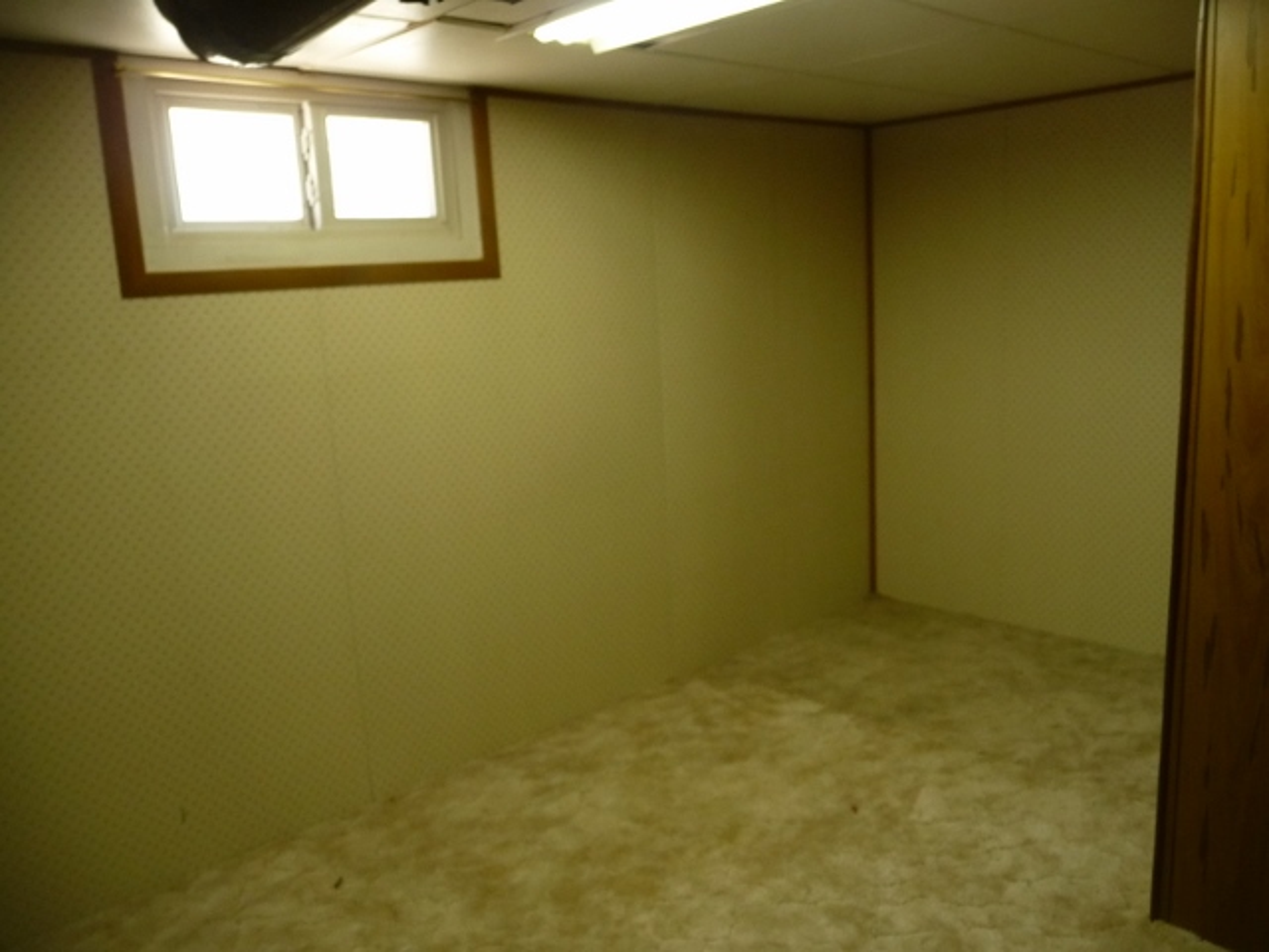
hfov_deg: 63.4
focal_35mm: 28
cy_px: 476
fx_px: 1026
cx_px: 634
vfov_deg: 49.7
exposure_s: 1/30
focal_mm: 4.7
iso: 250
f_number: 3.3
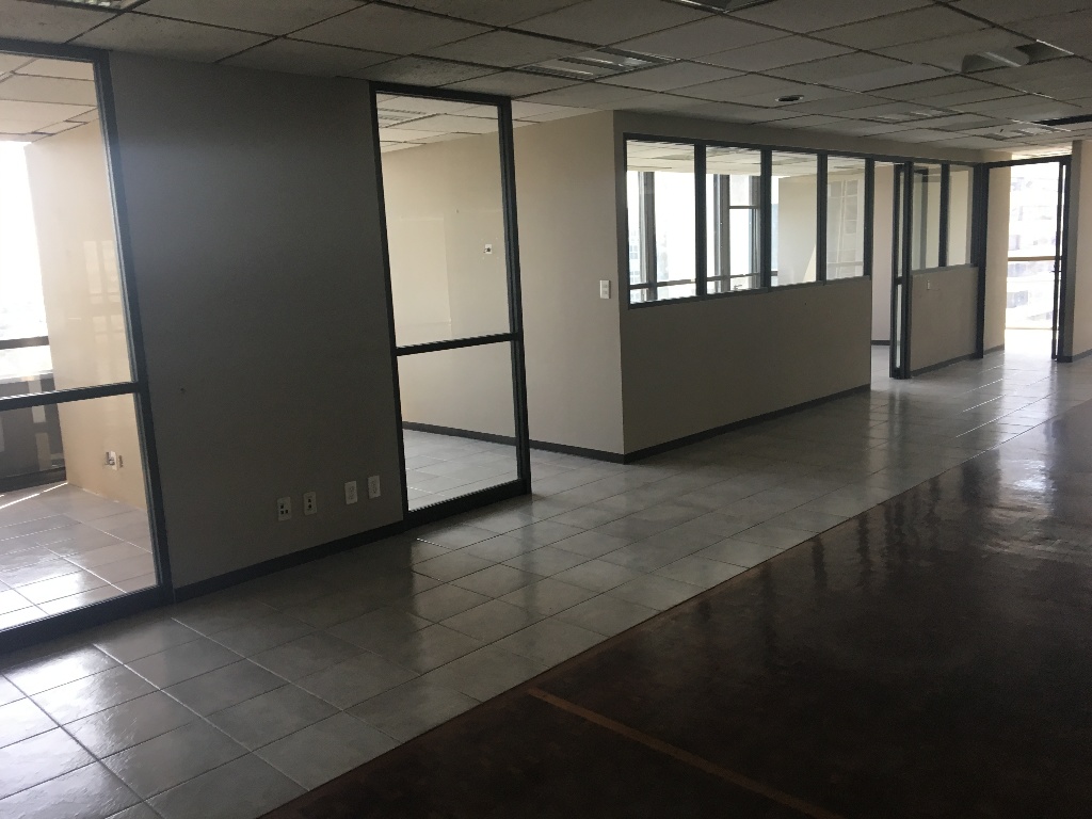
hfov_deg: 61.7
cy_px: 410
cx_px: 546
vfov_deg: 48.2
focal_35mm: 29
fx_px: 915
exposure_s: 1/30
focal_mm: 4.15
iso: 32
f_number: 2.2
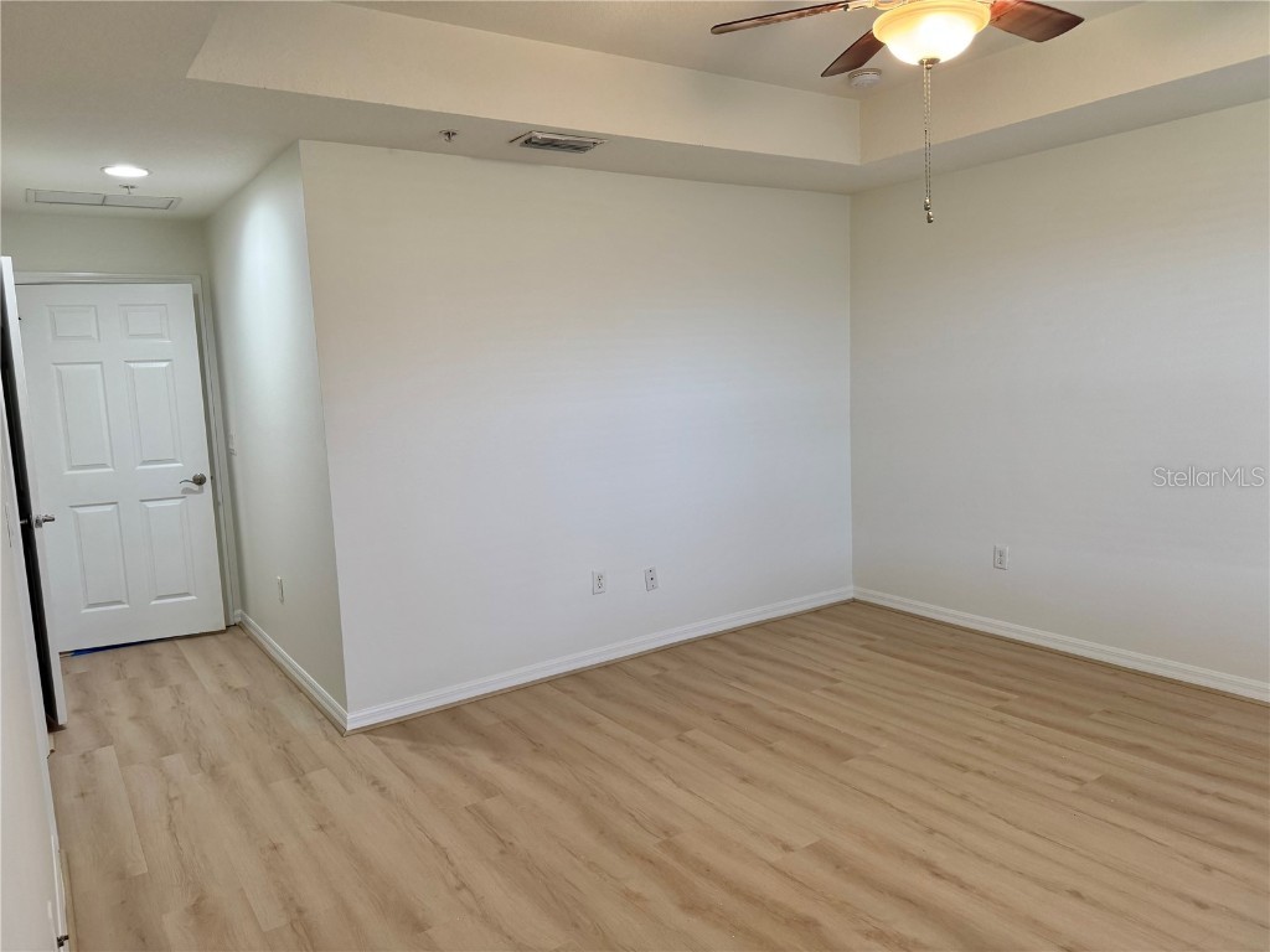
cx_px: 635
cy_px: 476
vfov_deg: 56.8
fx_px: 881
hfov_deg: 71.6
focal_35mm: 24
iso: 160
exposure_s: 1/120
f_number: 1.78
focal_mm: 6.76
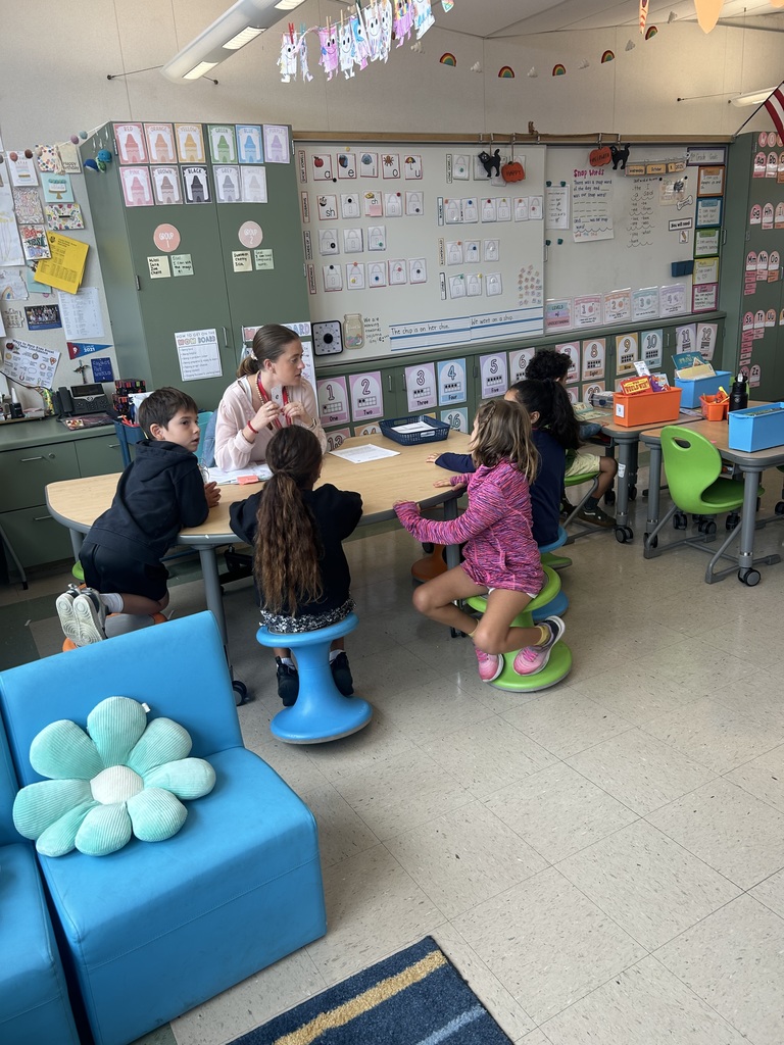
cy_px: 522
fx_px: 785
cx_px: 392
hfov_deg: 53.1
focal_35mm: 26
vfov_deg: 67.3
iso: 50
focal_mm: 5.7
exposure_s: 1/120
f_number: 1.5
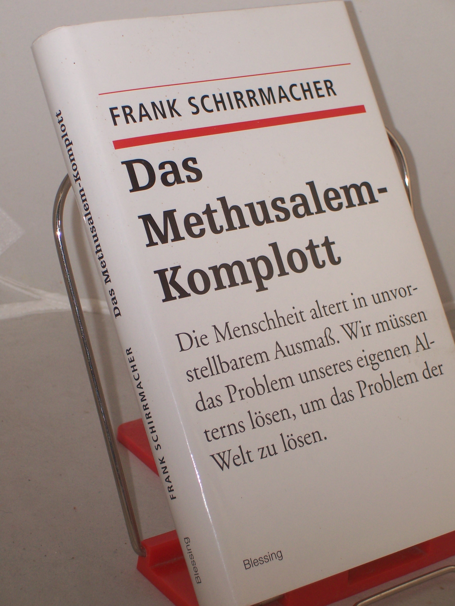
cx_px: 228
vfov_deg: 19.2
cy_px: 303
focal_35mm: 102
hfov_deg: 14.5
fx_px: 1785
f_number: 4.6
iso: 80
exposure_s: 1/100
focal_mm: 16.8
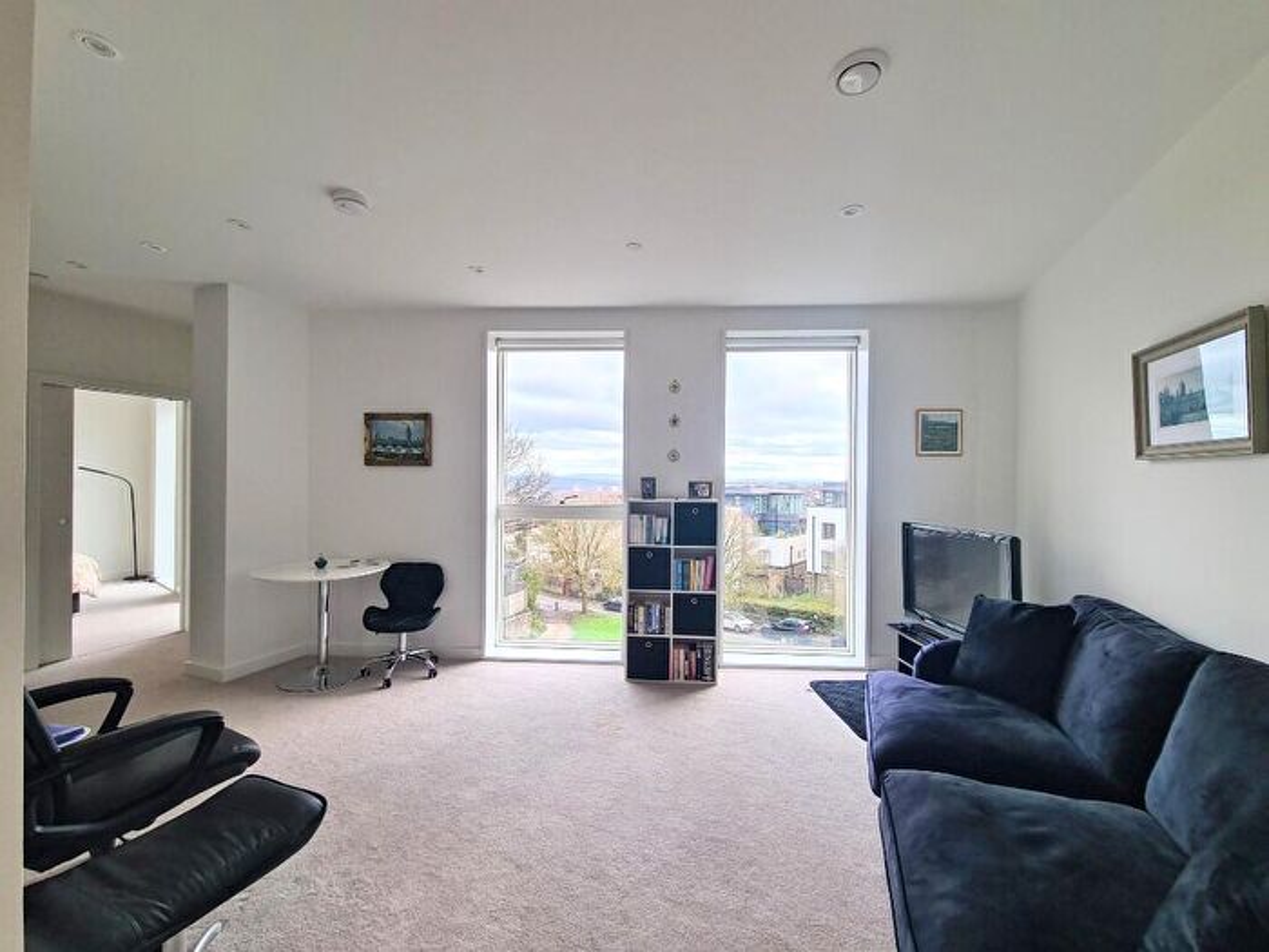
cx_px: 634
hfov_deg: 106.2
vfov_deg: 89.9
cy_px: 476
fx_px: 477
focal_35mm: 13
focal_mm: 2.2
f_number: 2.2
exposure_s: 1/235
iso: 50
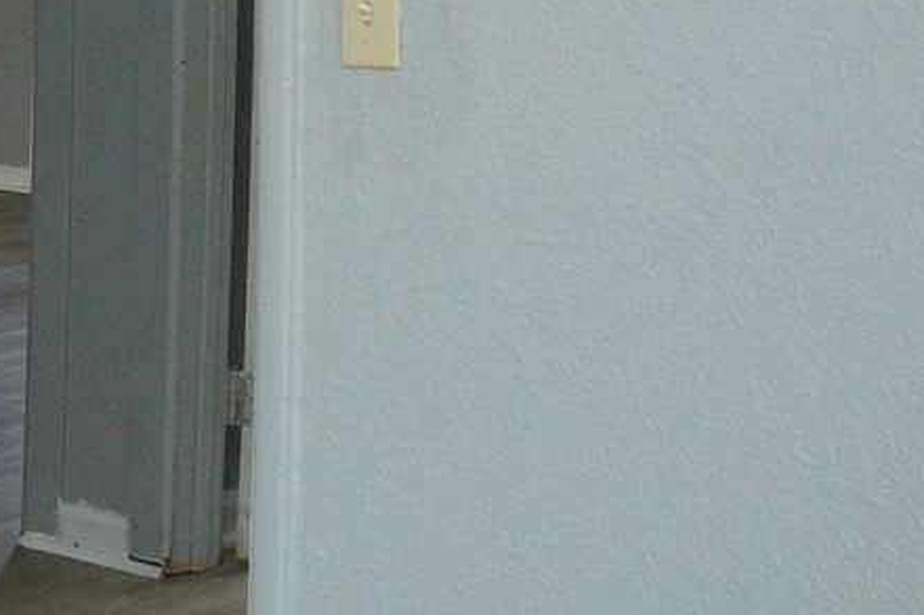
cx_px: -983
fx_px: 2848
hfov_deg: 14.8
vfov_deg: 12.0
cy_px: -177
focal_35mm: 111
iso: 5000
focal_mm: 24
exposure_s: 1/160
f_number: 11
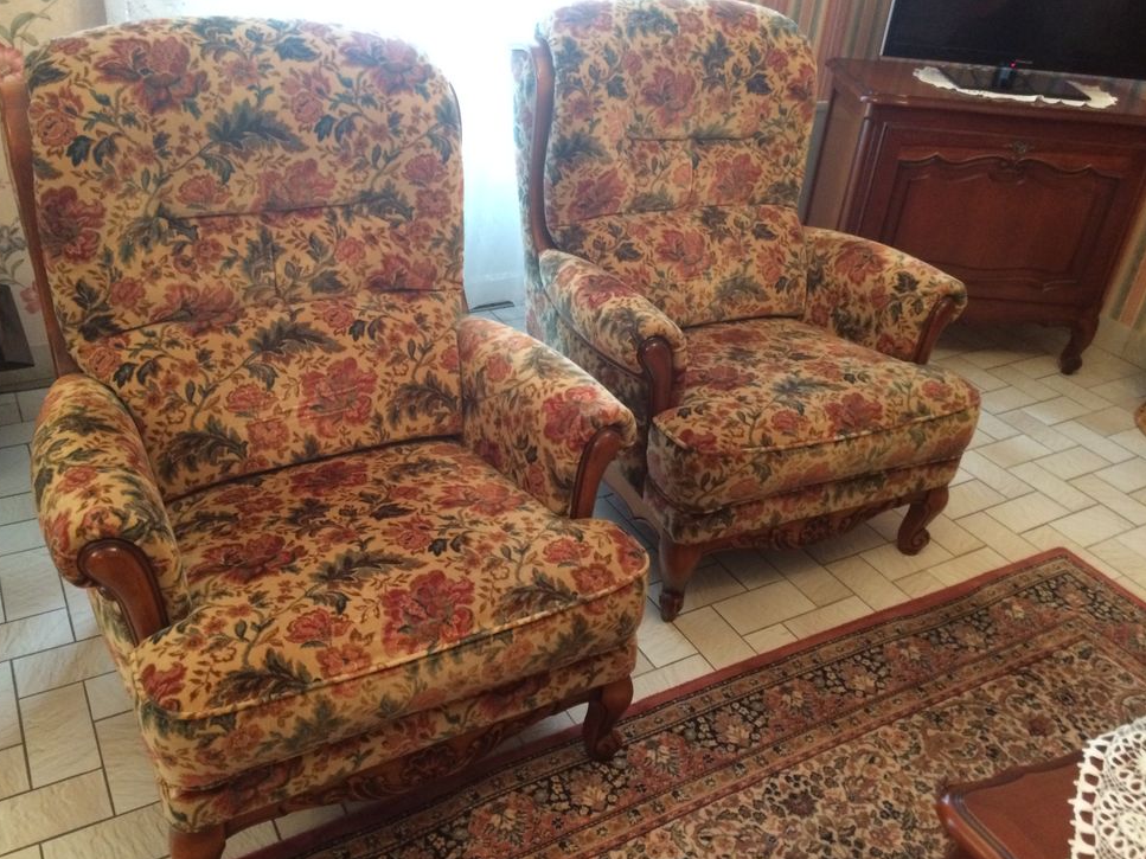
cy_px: 424
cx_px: 556
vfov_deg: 46.8
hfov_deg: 60.0
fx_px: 993
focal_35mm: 30
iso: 320
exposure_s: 1/20
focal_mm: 4.15
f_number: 2.2
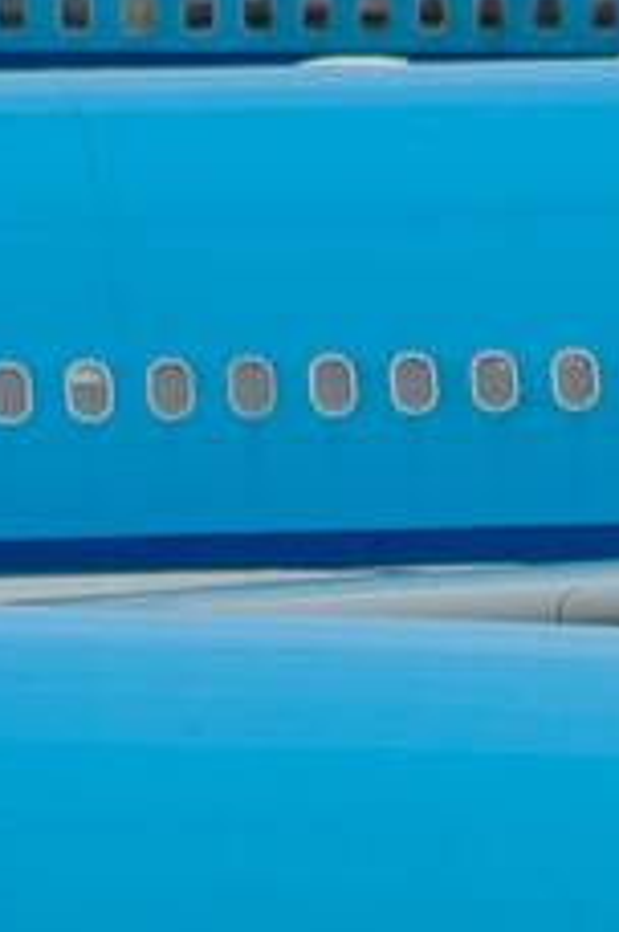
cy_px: 1072
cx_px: 627
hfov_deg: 1.0
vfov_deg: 1.5
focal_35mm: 1363
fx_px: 35258
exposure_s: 1/640
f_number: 7.1
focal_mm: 300
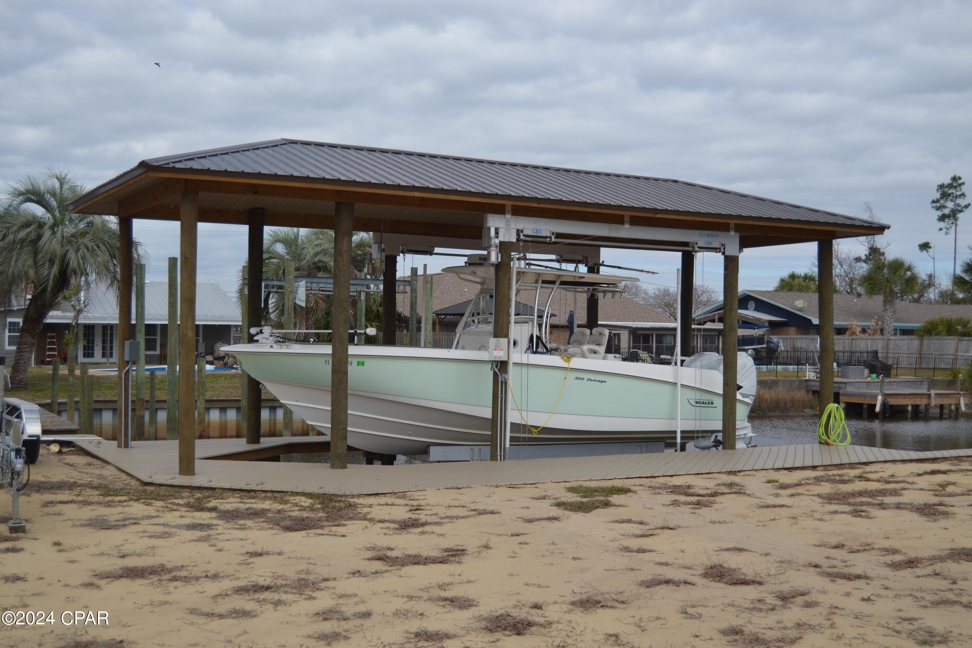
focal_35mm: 42
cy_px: 324
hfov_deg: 46.4
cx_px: 486
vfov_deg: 31.9
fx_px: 1134
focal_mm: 28
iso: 100
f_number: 4
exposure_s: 1/800
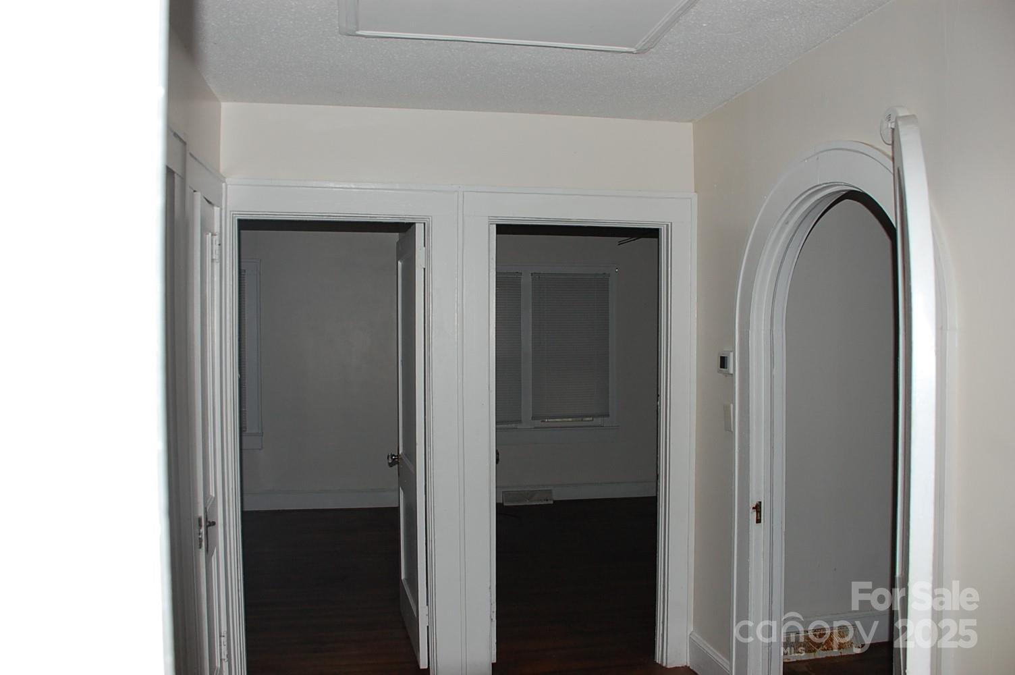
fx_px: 761
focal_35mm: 27
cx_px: 508
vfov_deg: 47.8
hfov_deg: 67.4
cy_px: 338
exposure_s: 1/60
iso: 400
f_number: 3.5
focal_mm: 18
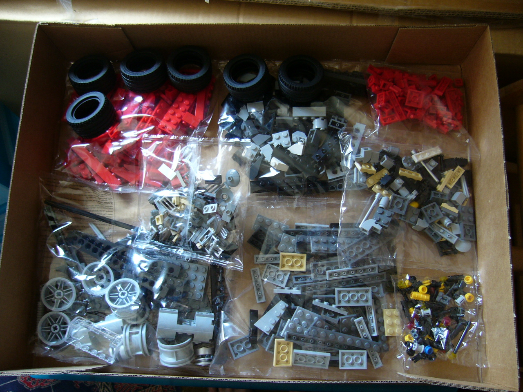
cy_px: 196
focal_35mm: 35
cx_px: 262
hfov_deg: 52.6
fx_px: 529
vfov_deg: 40.7
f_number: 2.8
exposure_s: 1/15
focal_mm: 5.8
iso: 100
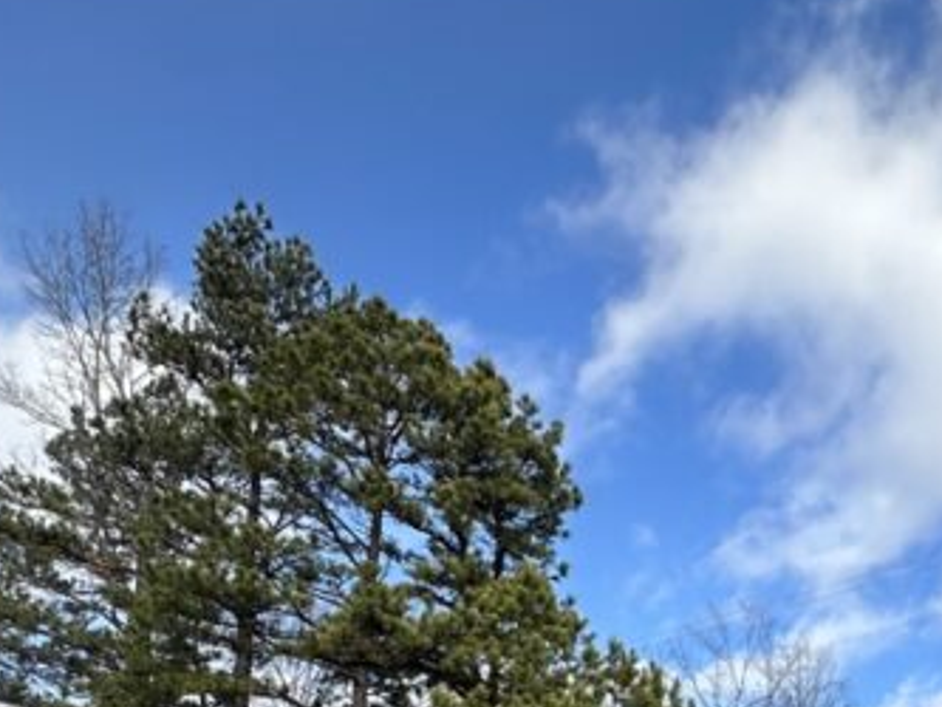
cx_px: 908
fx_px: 1171
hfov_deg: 39.5
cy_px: 908
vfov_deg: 28.1
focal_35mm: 43
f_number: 2.2
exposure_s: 1/924
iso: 40
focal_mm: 2.22
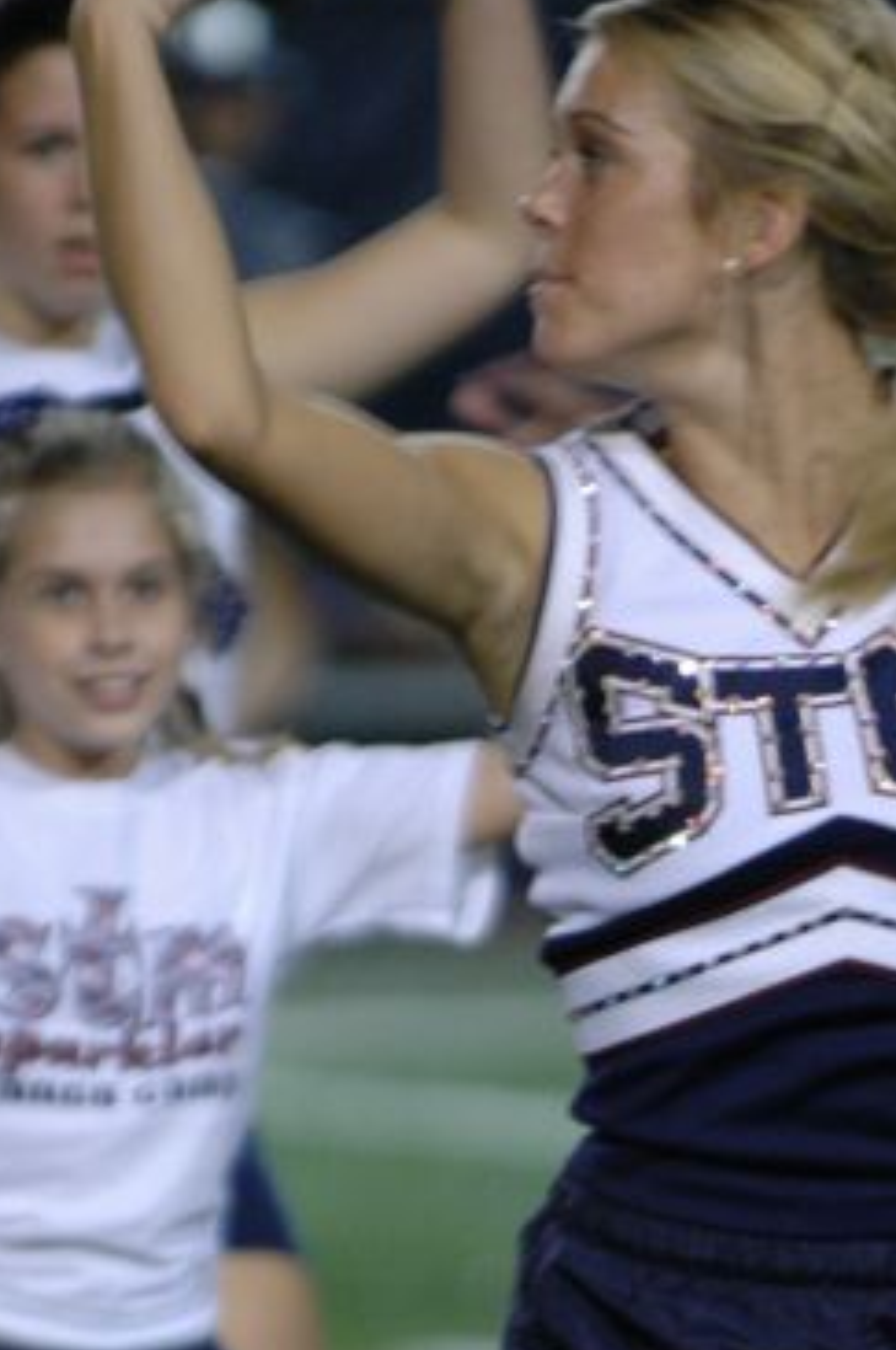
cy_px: 1608
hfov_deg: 1.6
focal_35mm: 840
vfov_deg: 2.5
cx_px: 704
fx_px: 31447
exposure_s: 1/60
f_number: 2.8
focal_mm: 200
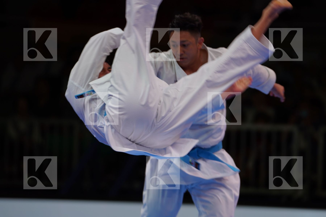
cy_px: 108
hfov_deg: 7.1
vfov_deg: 4.7
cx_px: 163
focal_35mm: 292
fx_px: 2644
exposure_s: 1/250
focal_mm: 195
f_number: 2.8
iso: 100
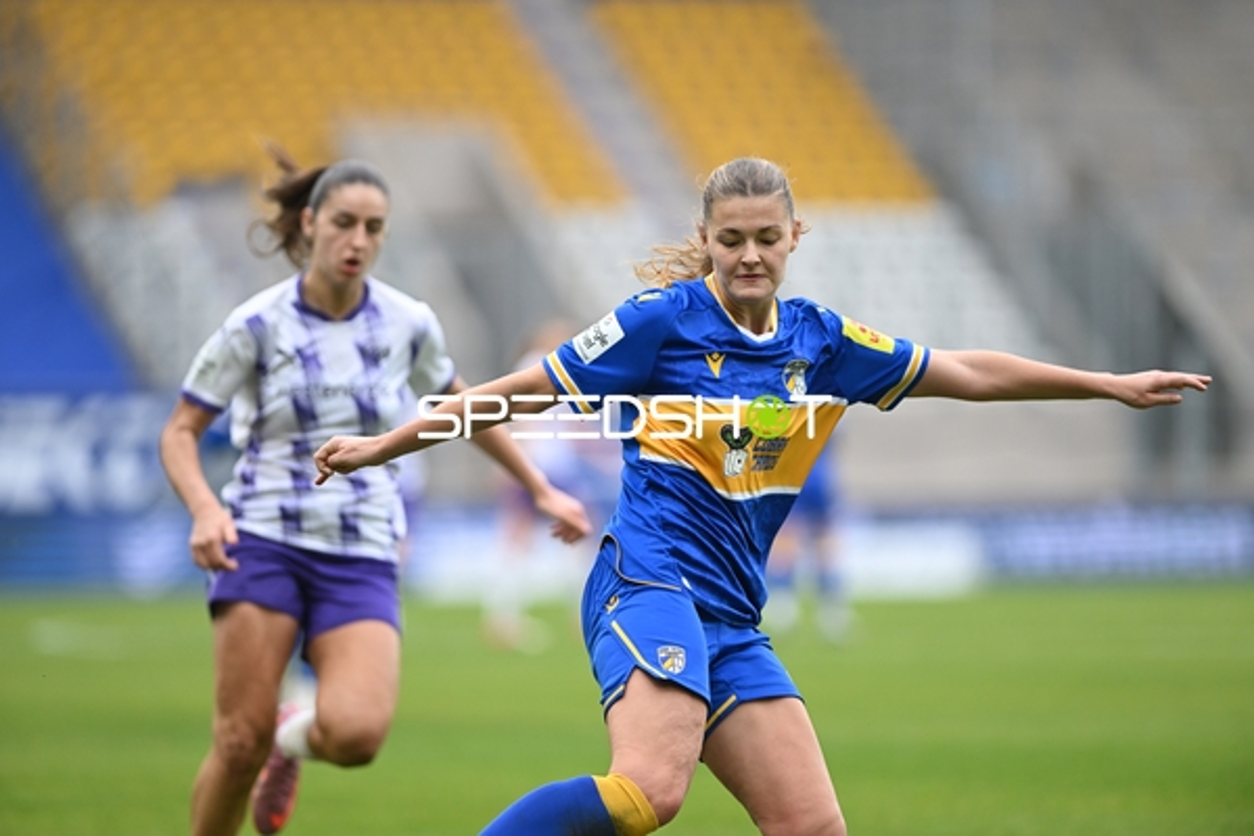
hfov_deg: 6.9
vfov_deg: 4.6
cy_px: 418
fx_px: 10449
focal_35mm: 300
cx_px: 627
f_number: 2.8
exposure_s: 1/2000
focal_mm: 300
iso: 1100
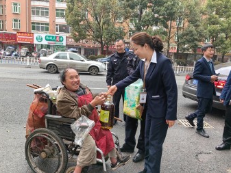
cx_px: 113
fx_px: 187
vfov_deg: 49.8
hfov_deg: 63.4
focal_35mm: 28
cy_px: 88
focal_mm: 5.75
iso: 160
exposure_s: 1/556
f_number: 2.8
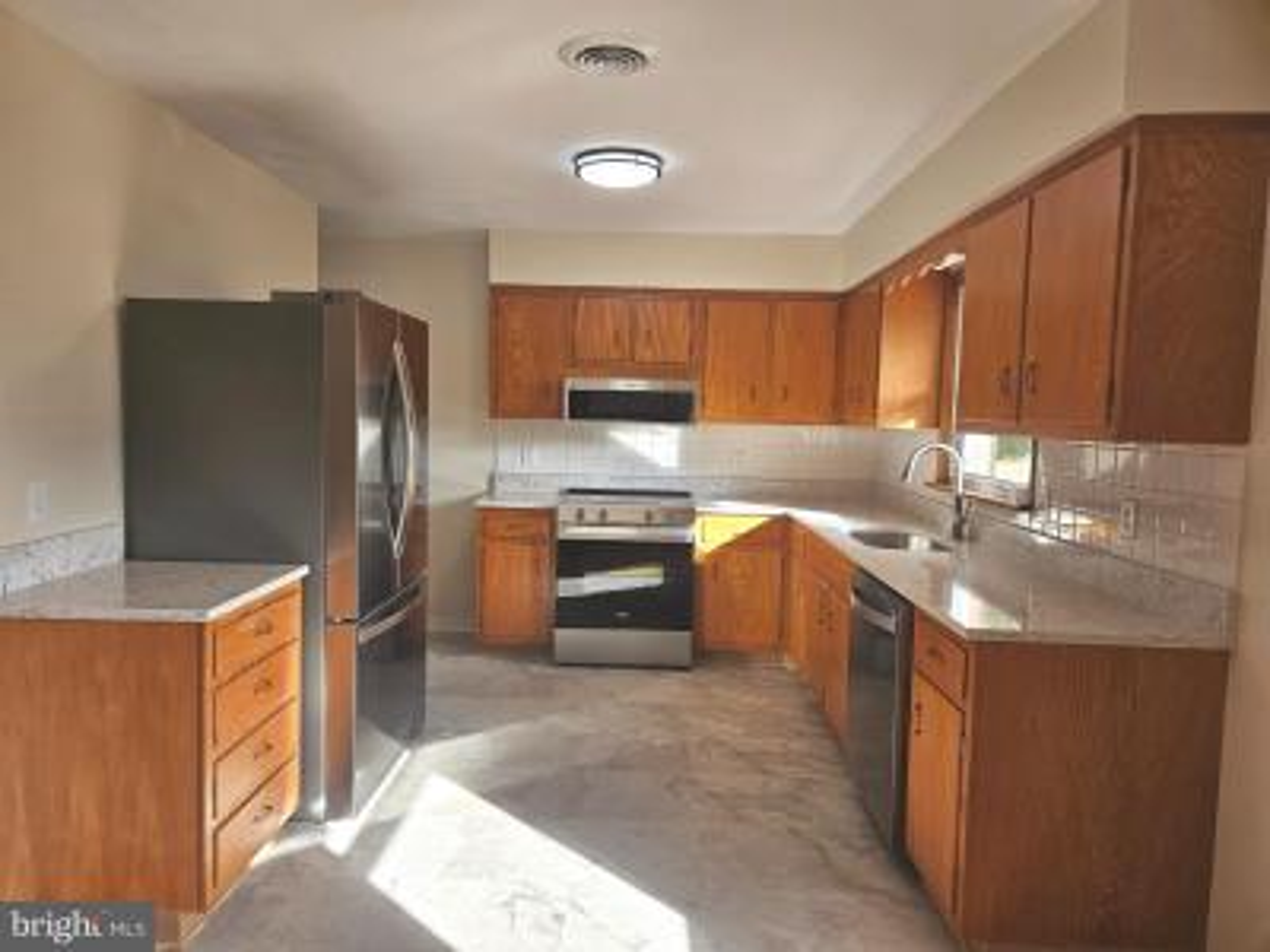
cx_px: 635
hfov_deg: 73.9
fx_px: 844
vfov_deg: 58.9
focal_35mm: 23
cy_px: 476
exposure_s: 1/207
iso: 50
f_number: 1.8
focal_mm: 5.4
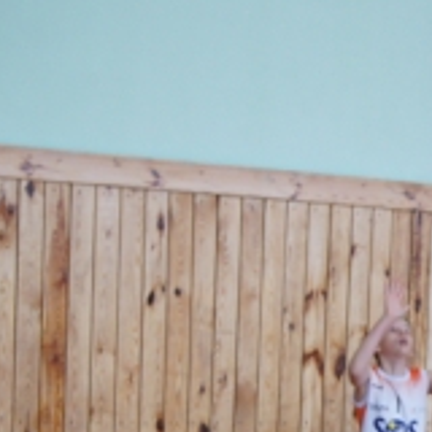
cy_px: 498
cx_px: 562
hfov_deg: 11.9
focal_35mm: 143
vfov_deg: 12.0
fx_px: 2019
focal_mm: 30
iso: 640
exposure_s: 1/60
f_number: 4.5
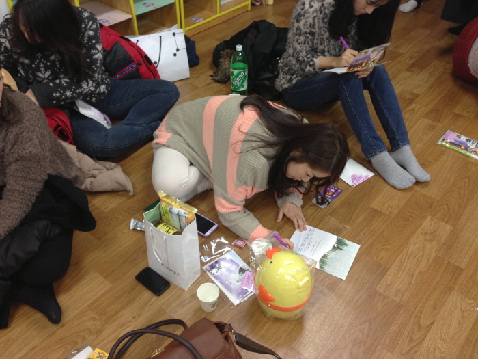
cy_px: 180
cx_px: 239
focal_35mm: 33
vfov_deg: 42.9
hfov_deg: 55.4
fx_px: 456
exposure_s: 1/20
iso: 100
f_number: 2.4
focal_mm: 4.13
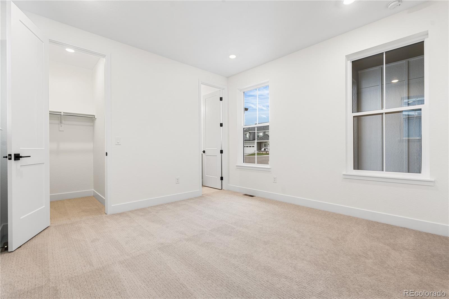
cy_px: 150
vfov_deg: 72.0
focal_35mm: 16
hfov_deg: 95.0
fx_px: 206
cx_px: 224
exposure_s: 1/2
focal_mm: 16.5
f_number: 8
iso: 160
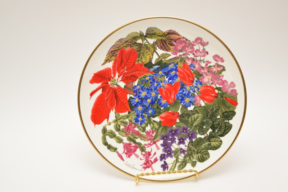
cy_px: 96
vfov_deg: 16.6
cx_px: 144
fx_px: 660
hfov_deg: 24.6
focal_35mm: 82
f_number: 5.6
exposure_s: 1/200
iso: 800
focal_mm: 55
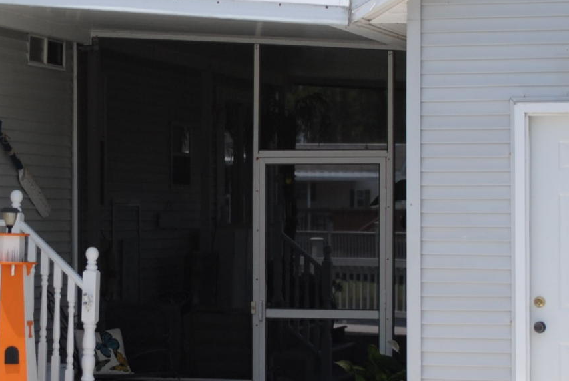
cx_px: 112
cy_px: 176
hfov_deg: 14.9
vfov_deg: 10.0
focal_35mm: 137
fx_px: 2168
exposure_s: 1/1000
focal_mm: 26
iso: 100
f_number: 4.2
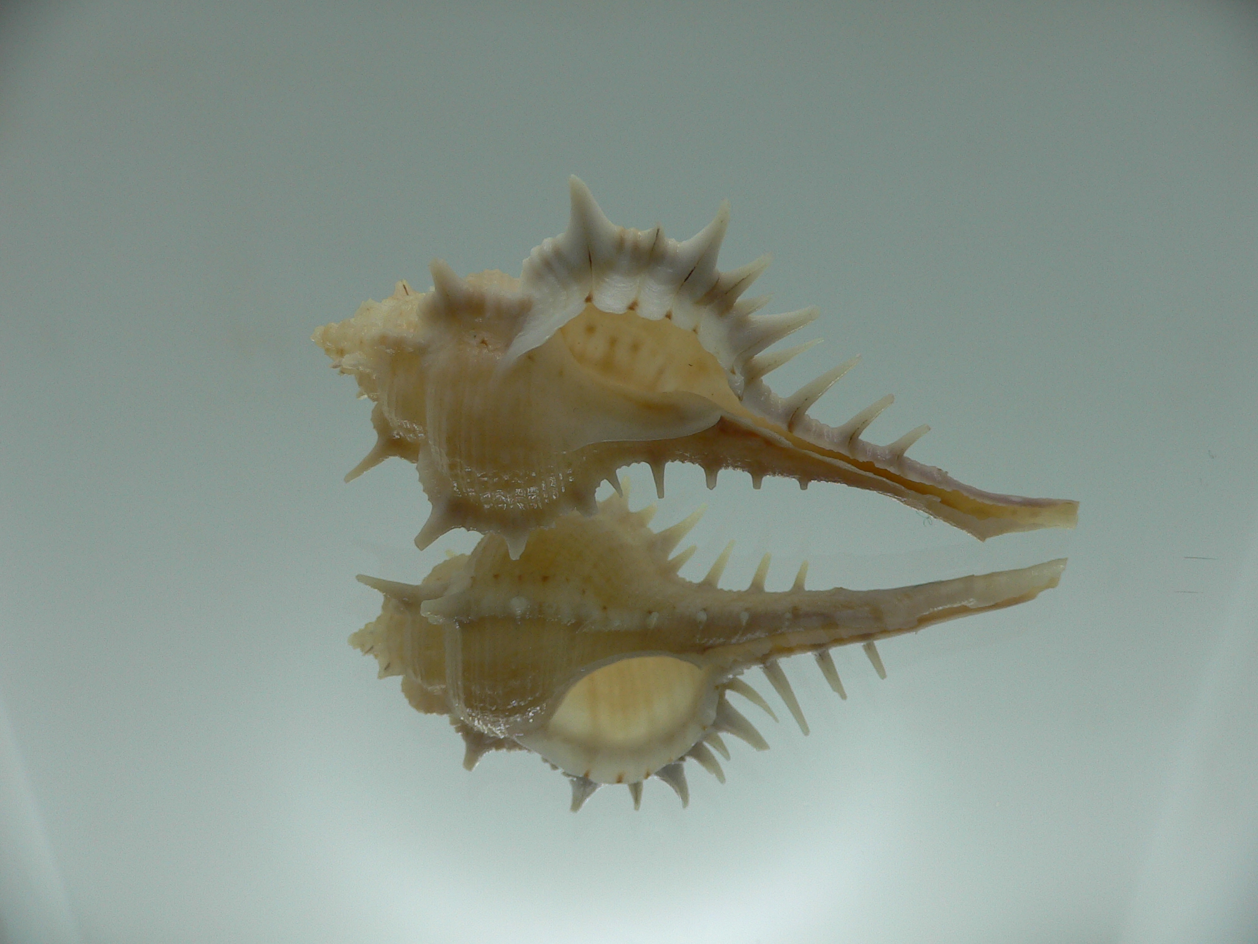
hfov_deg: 52.6
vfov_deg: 40.7
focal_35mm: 35
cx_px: 629
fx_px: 1272
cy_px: 472
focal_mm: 4.6
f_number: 3.3
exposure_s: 1/100
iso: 80
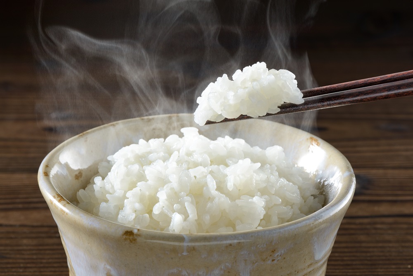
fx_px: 1205
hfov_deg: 19.5
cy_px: 138
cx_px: 206
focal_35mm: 105
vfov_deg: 13.0
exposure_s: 1/125
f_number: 20
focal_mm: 105
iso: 160
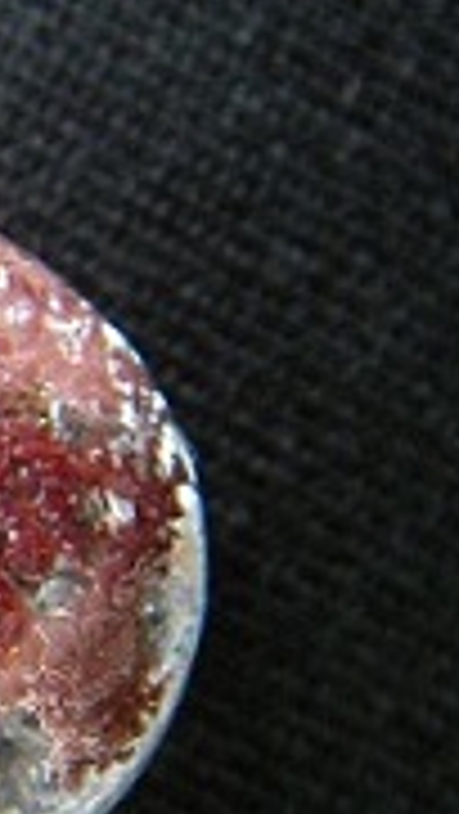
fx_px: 2074
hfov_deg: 11.5
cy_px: 564
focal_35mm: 96
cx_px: -432
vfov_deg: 22.1
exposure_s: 1/2.4
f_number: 3.3
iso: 100
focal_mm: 6.3
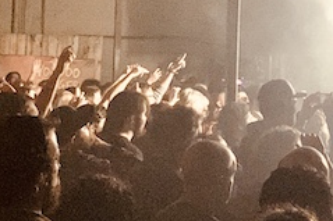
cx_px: 233
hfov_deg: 19.9
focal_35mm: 102
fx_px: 943
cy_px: 9
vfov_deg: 13.3
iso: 1000
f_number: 1.8
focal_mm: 4.25
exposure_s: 1/17
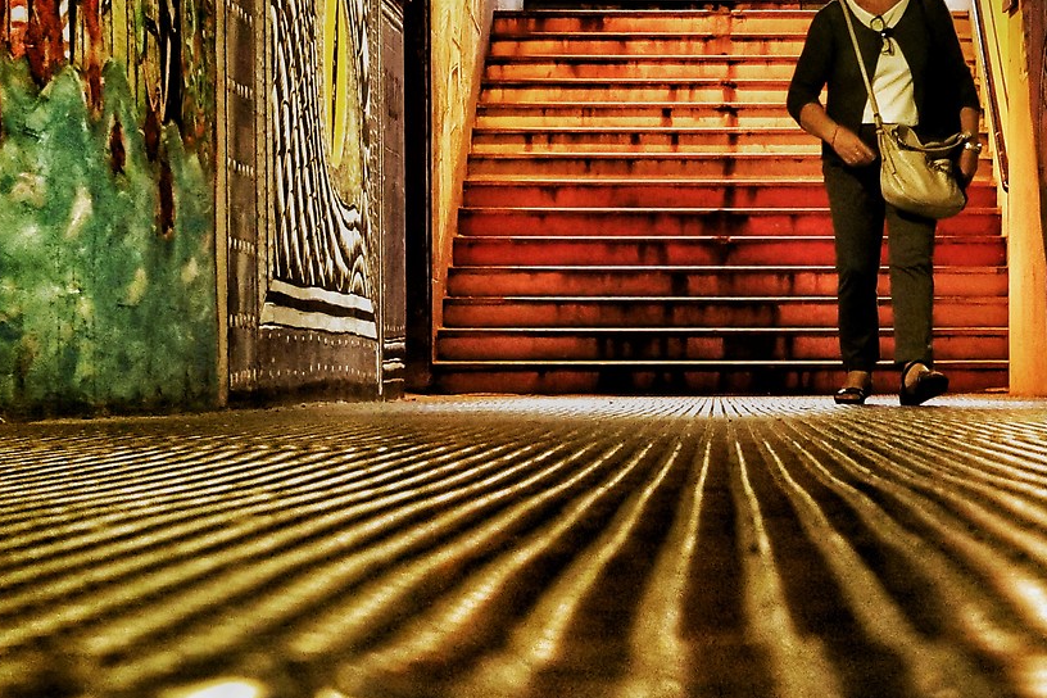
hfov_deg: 19.4
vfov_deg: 13.2
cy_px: 404
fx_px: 3024
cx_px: 843
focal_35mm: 104
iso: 3200
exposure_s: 1/60
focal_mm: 17
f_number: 3.2
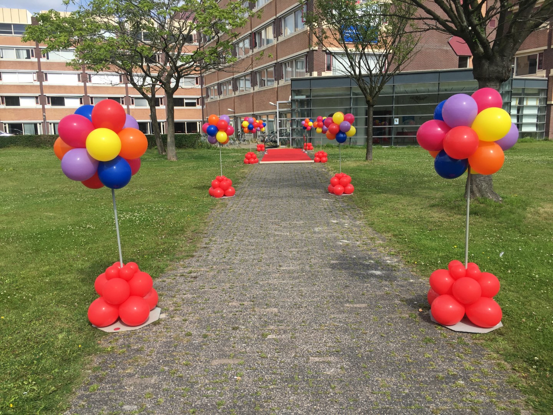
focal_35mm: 29
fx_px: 463
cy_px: 208
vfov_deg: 48.2
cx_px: 276
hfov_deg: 61.7
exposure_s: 1/1099
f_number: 2.2
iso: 25
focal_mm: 4.15
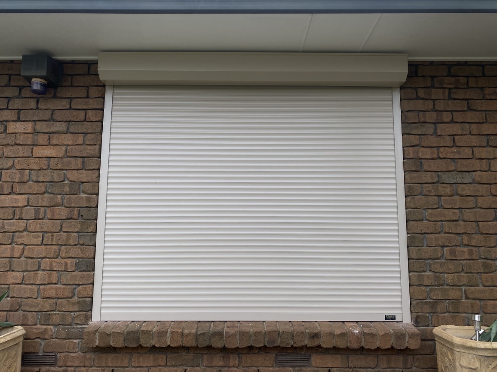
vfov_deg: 51.4
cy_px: 190
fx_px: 388
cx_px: 253
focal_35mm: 27
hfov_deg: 65.3
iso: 32
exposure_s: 1/658
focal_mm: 4.25
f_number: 1.8
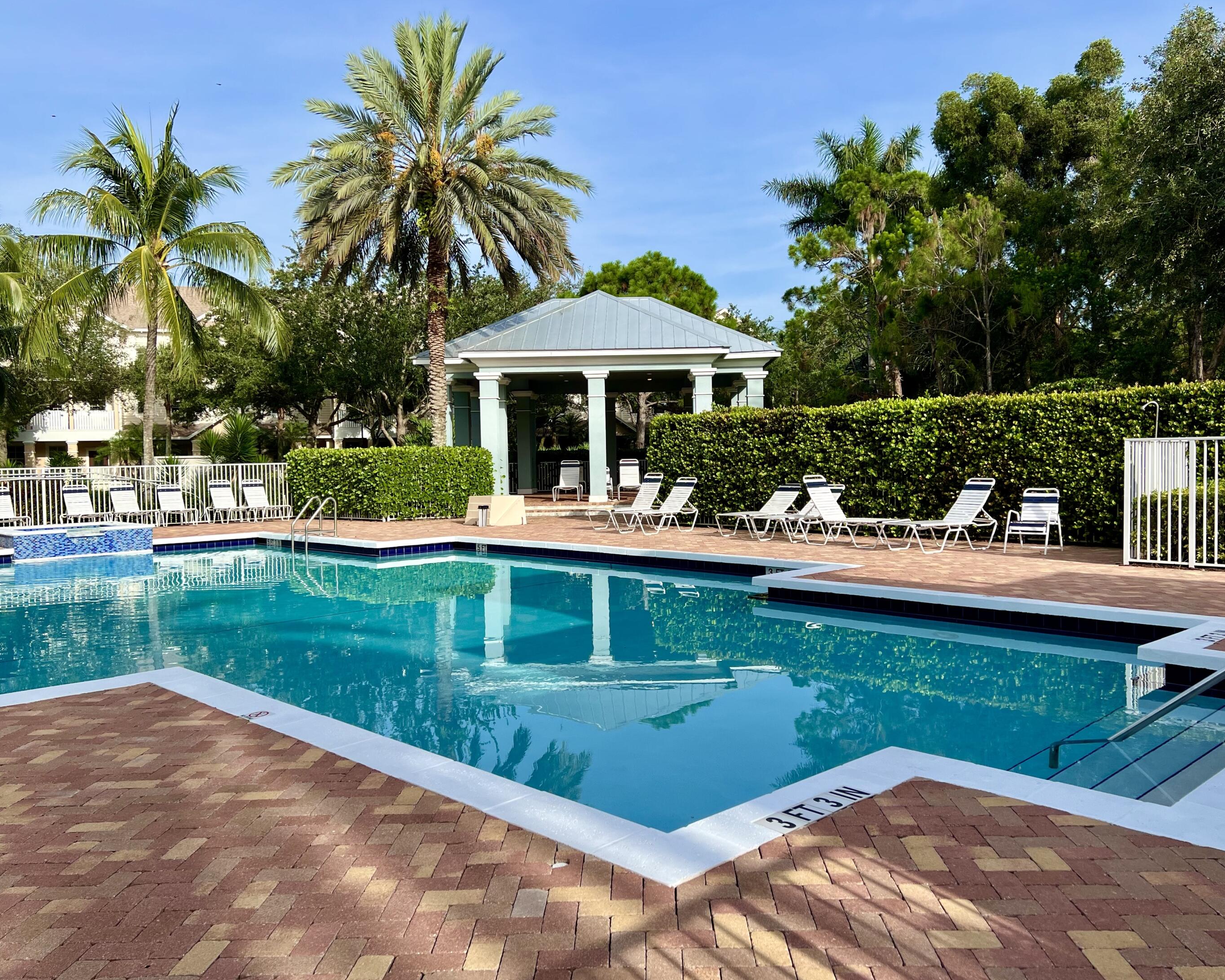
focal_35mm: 28
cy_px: 477
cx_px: 639
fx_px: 1015
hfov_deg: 62.2
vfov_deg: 51.5
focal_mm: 5.7
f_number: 1.5
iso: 50
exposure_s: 1/3257
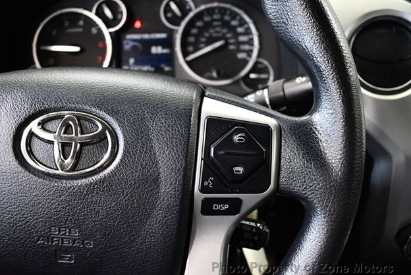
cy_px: 139
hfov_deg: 47.3
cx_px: 204
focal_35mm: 41
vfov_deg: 32.7
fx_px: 469
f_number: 3.5
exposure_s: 1/80
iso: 3200
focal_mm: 20
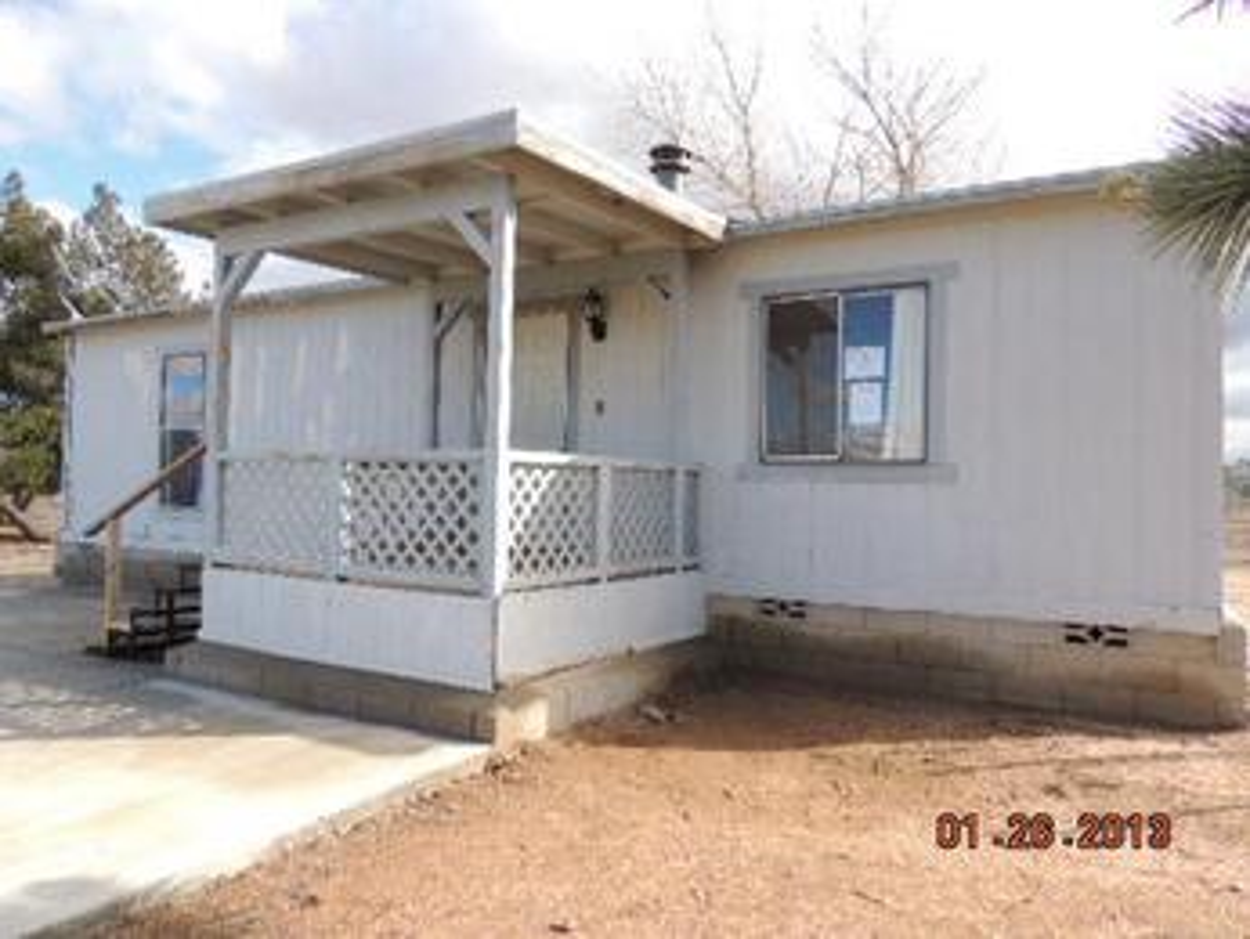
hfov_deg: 71.6
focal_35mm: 24
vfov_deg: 56.9
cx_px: 625
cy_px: 470
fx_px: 867
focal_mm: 4.3
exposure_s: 1/500
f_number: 3
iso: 100
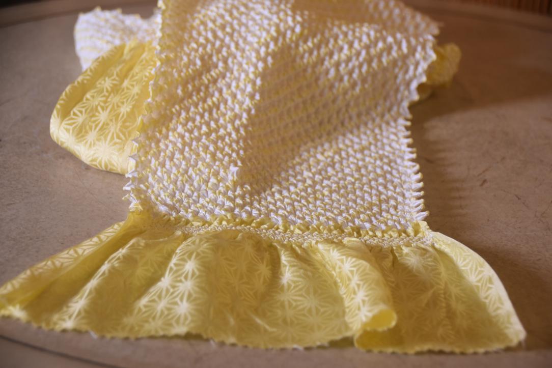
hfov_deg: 18.2
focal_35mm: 112
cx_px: 276
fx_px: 1725
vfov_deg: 12.2
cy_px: 184
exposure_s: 1/100
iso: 400
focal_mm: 75
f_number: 5.3
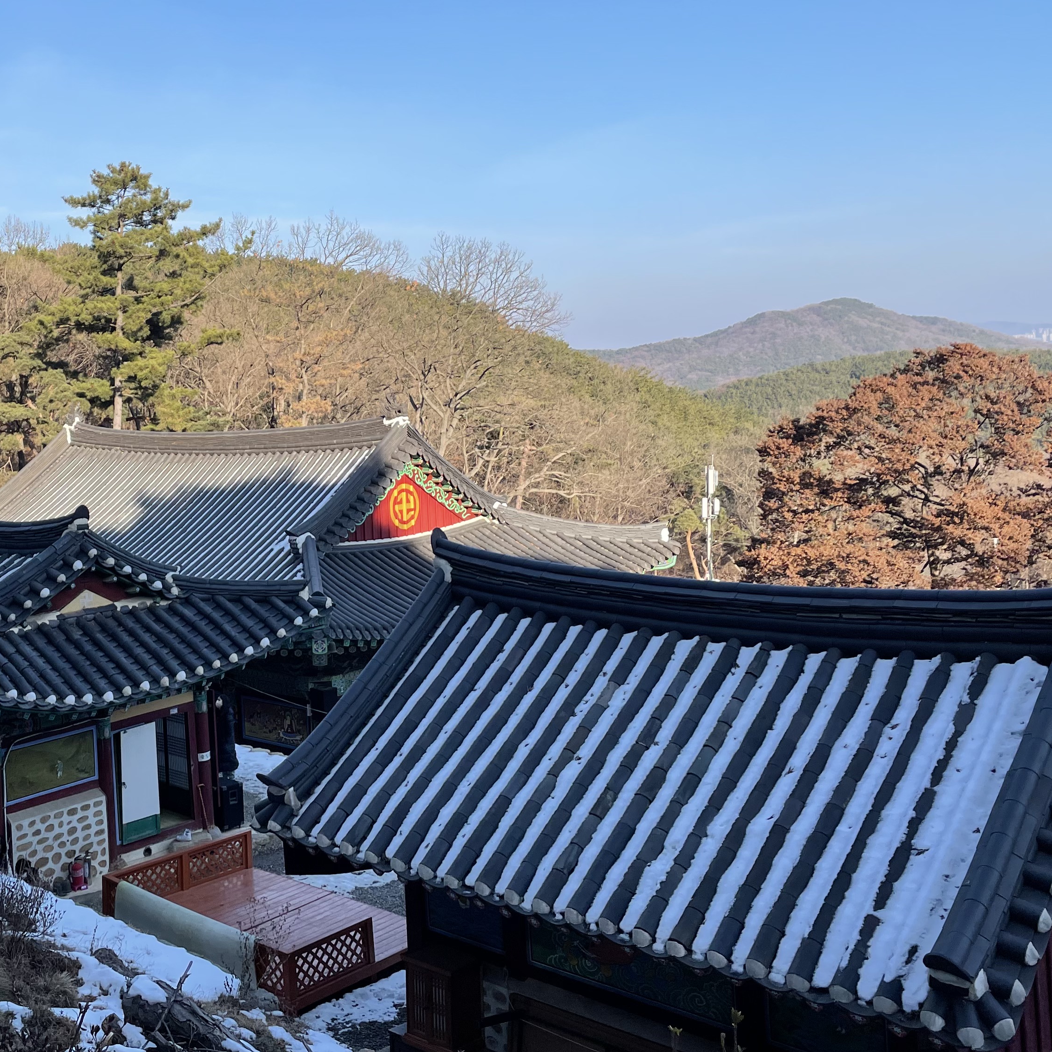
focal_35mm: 41
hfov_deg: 39.9
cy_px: 413
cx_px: 280
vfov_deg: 40.7
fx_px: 1410
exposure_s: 1/2304
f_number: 1.6
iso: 32
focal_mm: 4.2
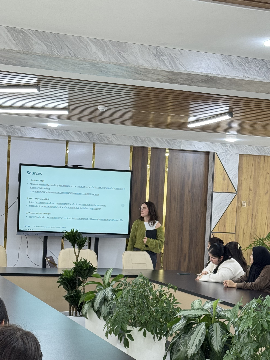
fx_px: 759
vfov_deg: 26.6
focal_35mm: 73
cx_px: 149
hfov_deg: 20.2
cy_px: 227
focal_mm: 6.76
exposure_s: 1/100
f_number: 1.78
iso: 125
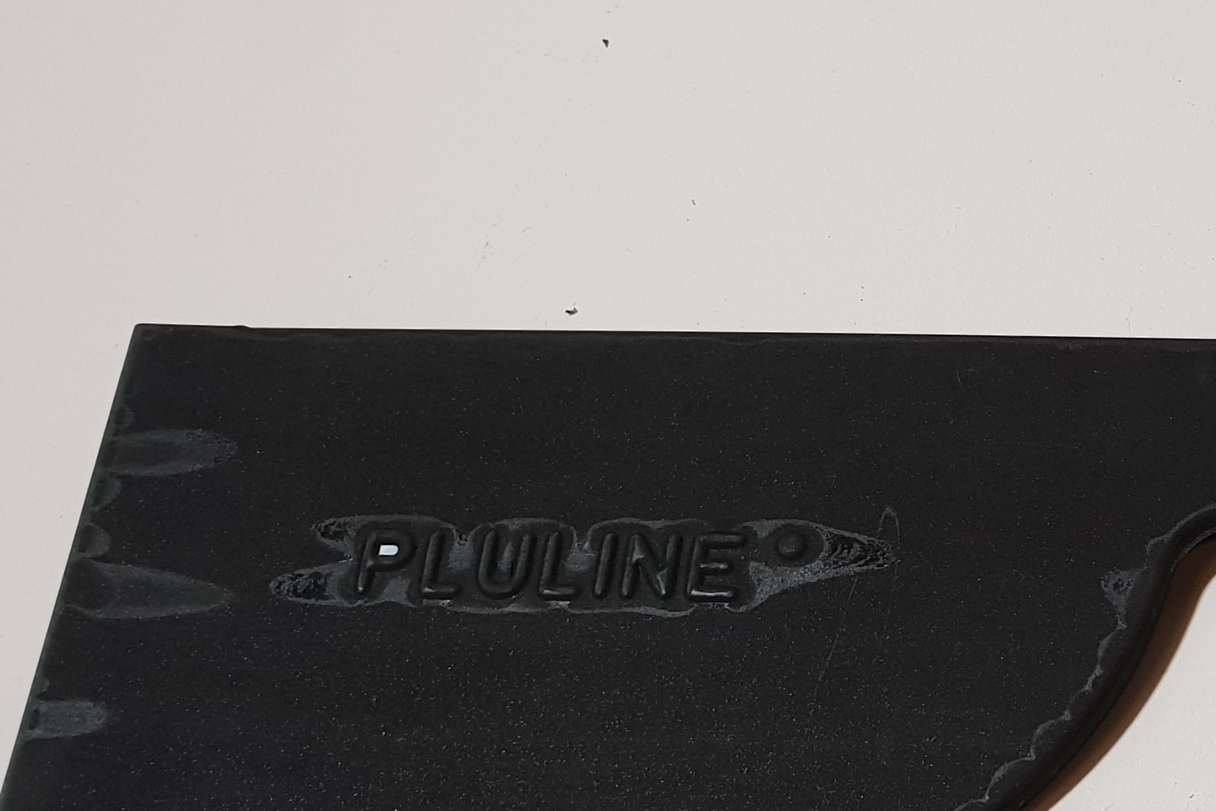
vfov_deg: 19.0
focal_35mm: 71
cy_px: 635
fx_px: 2398
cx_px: 1476
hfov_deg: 25.4
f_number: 2.4
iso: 100
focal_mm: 4.3
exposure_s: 1/50
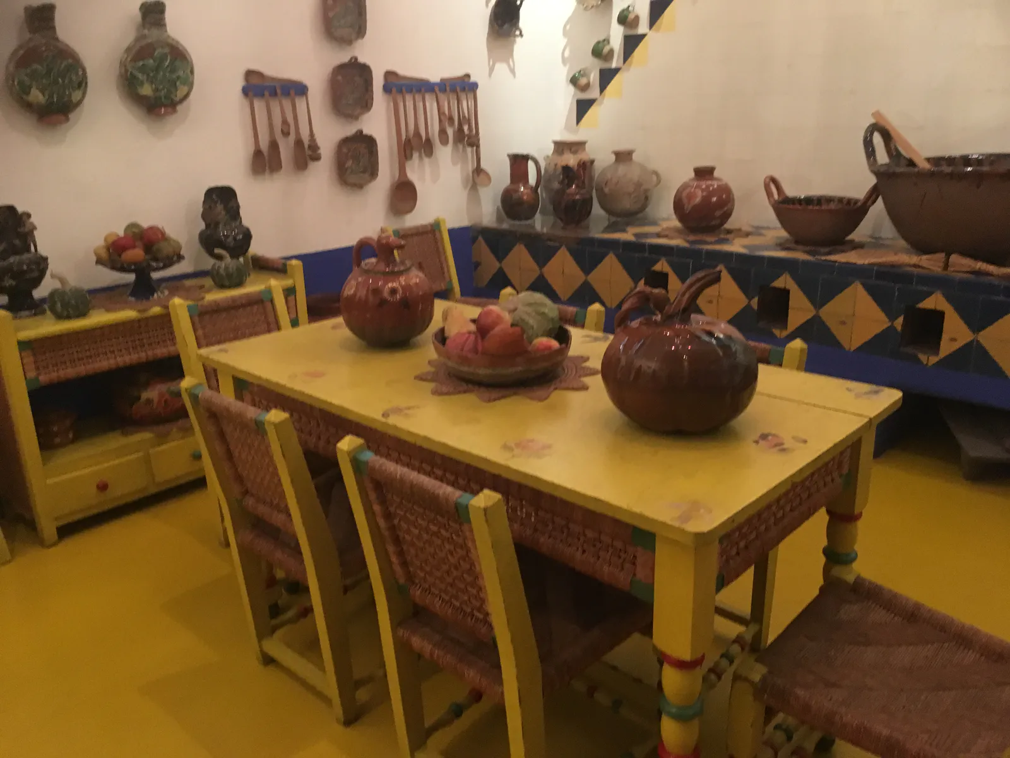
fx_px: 846
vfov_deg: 48.2
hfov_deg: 61.7
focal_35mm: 29
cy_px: 379
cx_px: 505
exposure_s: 1/15
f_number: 2.2
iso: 200
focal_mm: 4.15
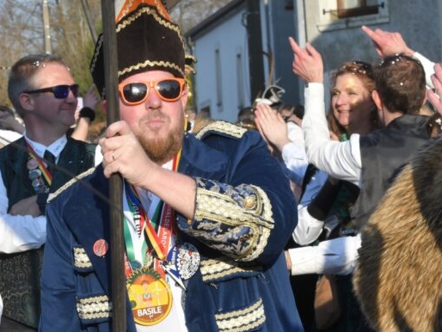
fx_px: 2568
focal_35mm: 201
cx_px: 195
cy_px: 144
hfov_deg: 9.8
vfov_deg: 7.4
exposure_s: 1/400
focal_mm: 70
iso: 450
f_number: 11
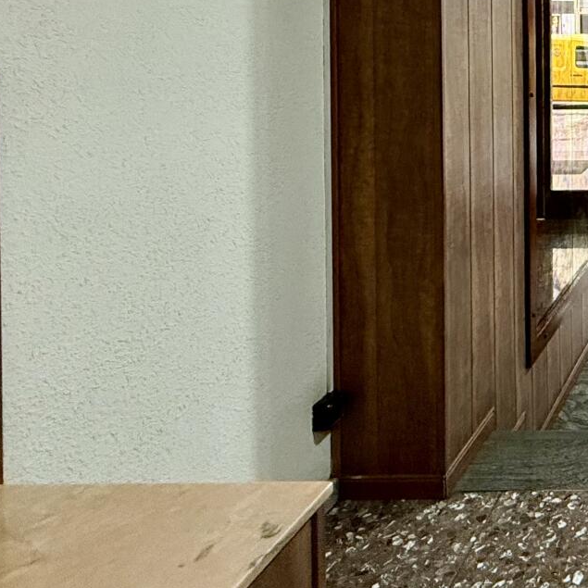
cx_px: 781
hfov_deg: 31.8
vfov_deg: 38.6
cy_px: 18
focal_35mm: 39
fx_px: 749
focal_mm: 2.22
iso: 320
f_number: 2.2
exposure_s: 1/50
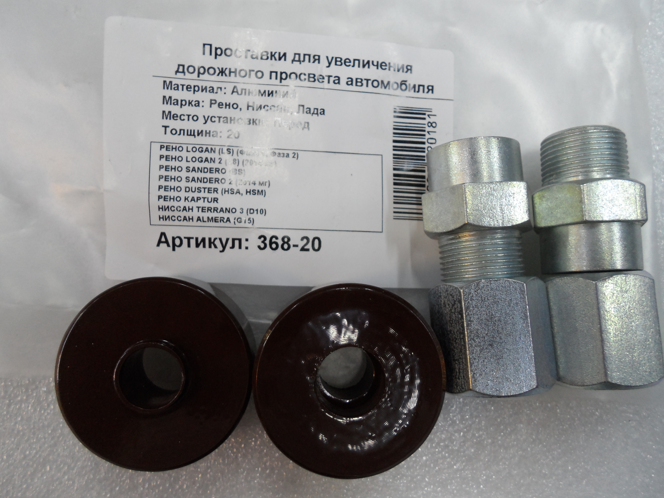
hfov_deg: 69.4
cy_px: 249
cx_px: 332
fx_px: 480
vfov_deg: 54.9
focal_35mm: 25
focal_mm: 4.5
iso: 160
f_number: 2.5
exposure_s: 1/30
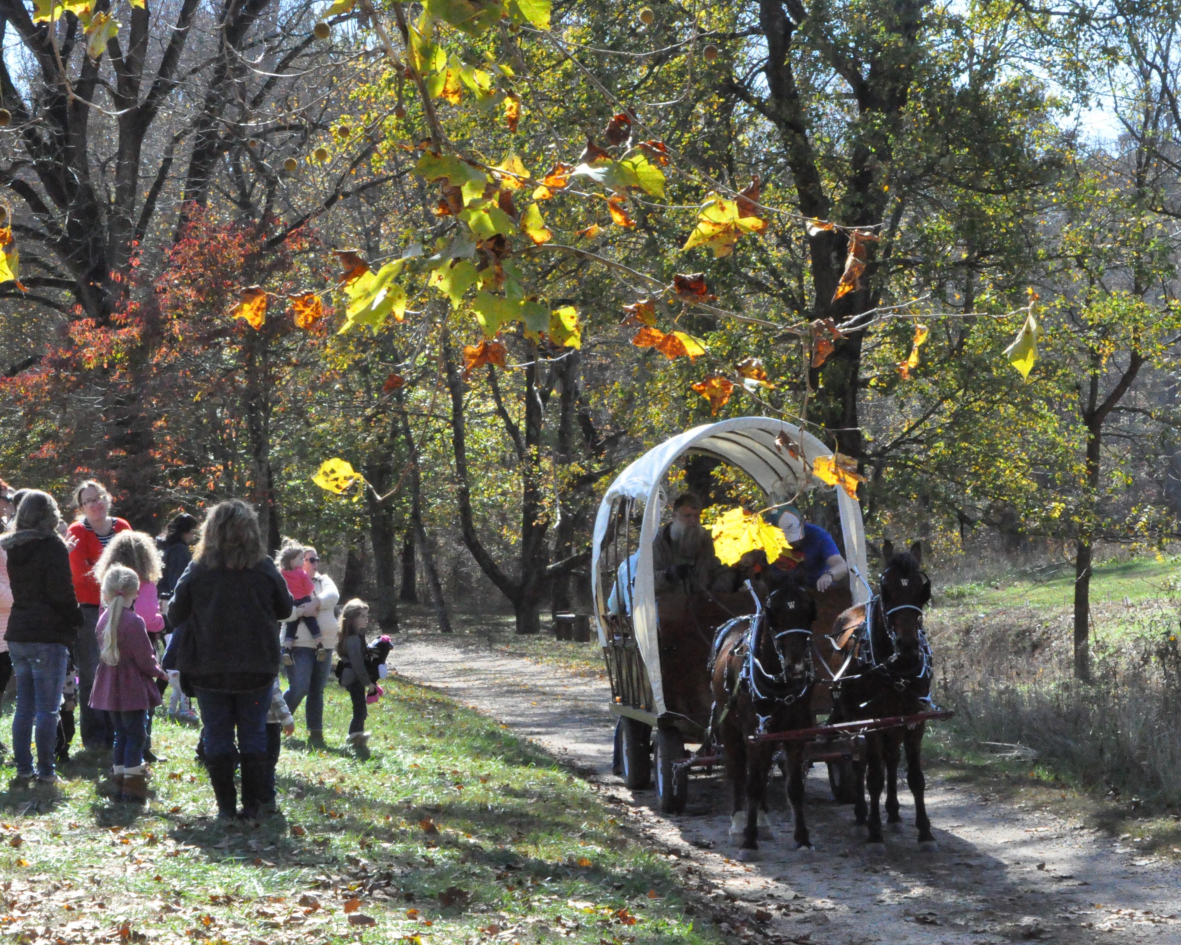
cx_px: 571
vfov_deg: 20.0
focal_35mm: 77
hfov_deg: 24.9
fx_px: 2676
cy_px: 471
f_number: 25
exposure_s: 1/640
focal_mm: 45
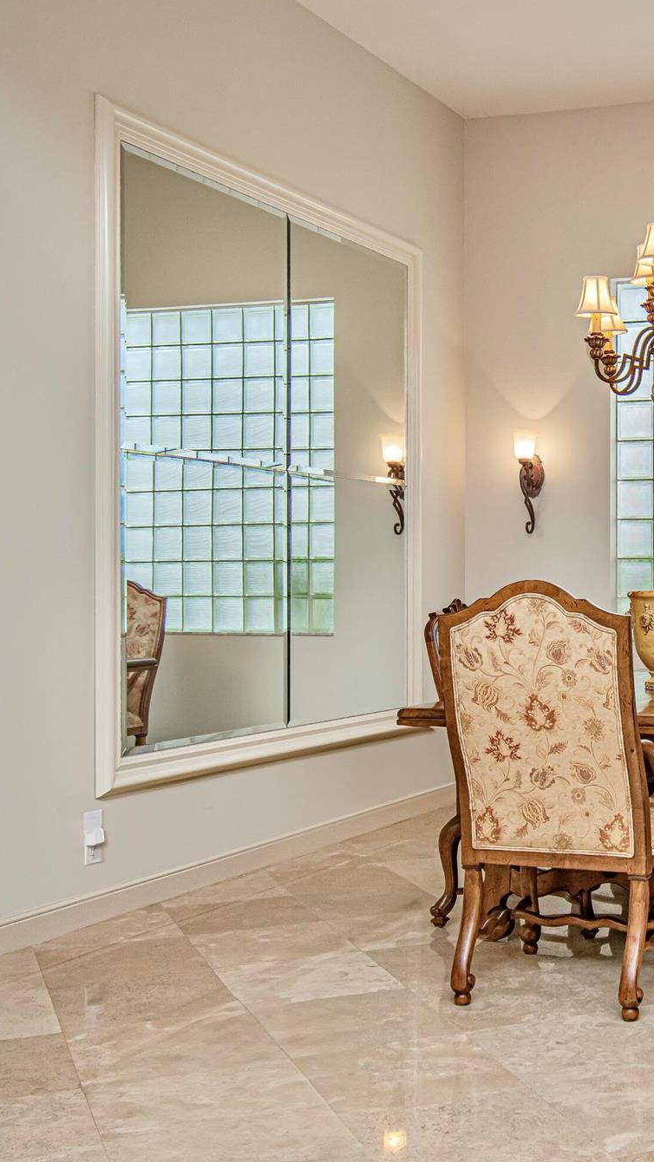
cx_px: 635
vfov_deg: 42.9
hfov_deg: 24.0
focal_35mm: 48
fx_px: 1479
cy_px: 581
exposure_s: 1/125
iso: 450
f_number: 5.6
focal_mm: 20
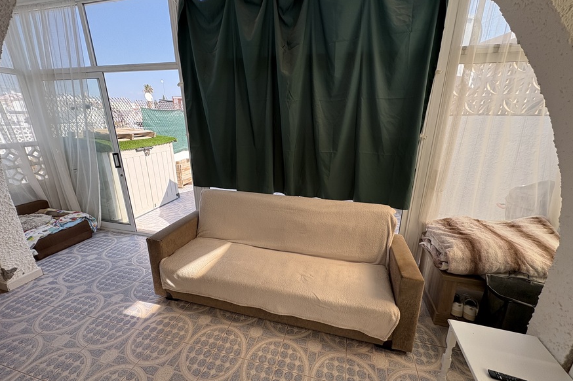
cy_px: 188
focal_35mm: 15
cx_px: 287
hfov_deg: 100.4
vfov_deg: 77.3
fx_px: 239
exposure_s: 1/344
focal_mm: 2.22
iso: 64
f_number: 2.2
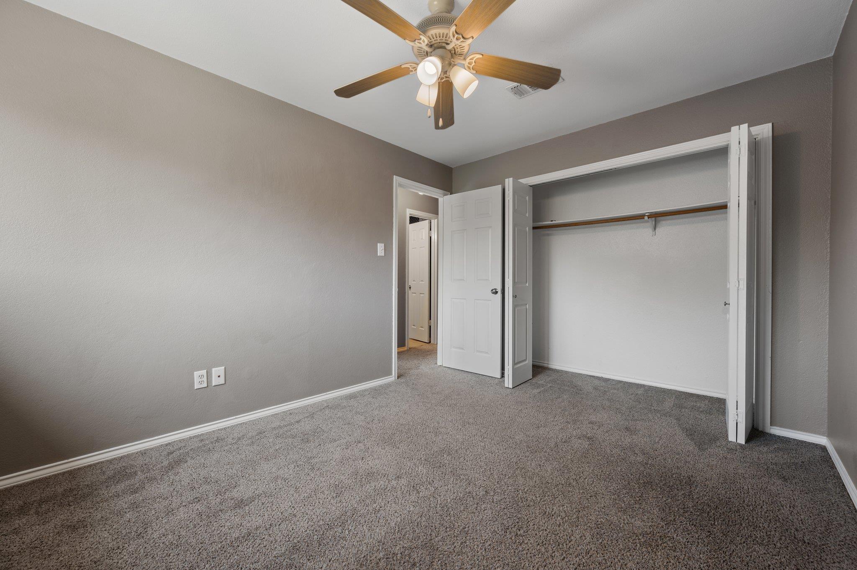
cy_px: 285
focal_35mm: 14
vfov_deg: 81.1
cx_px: 428
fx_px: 333
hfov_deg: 104.3
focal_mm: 14
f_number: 8
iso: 100
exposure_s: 1
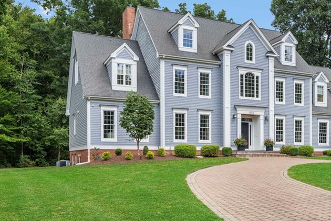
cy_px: 94
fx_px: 359
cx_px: 216
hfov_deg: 48.8
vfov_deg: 34.1
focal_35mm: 39
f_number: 8
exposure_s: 1/100
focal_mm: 24
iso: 100
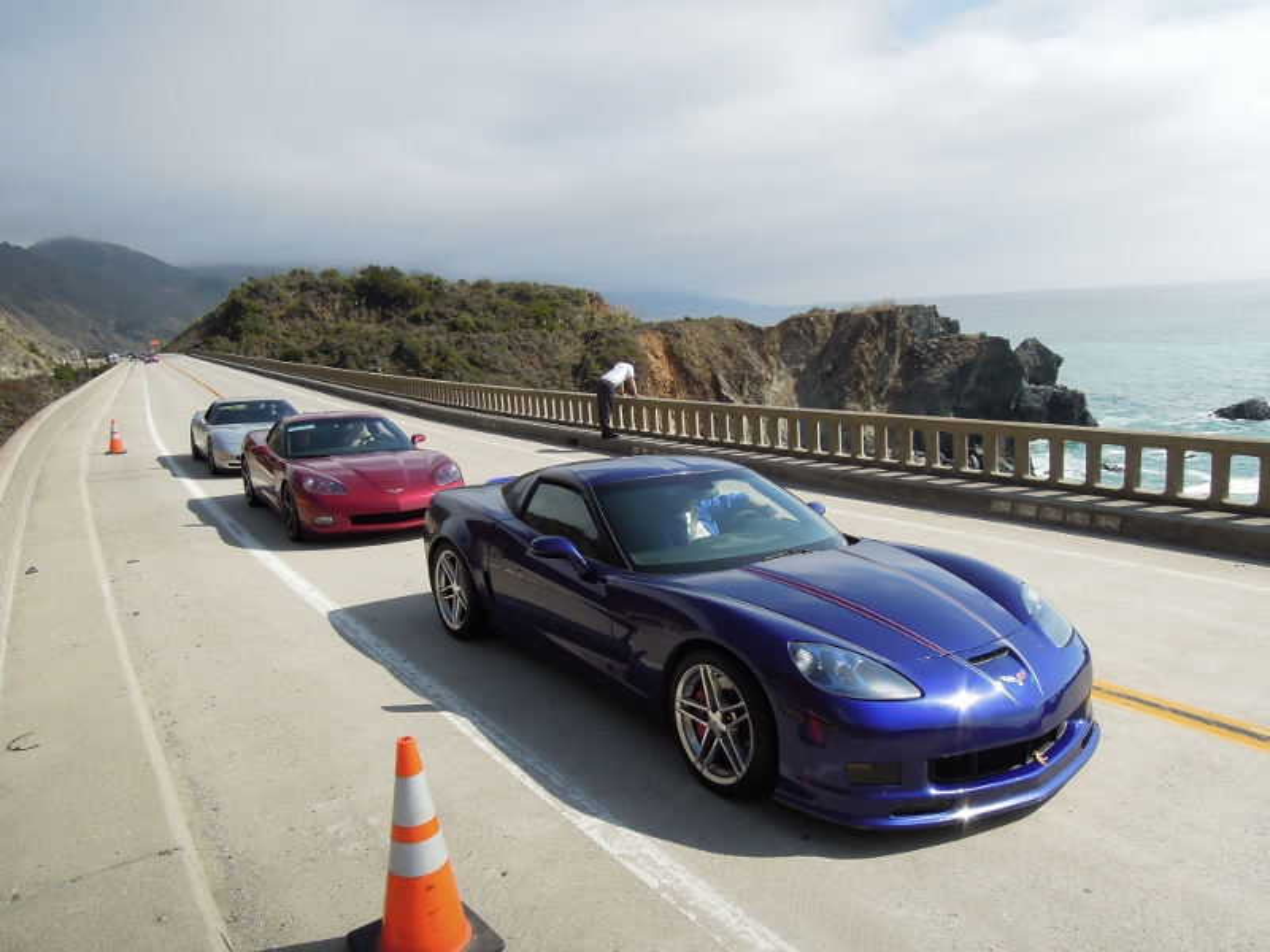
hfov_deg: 71.6
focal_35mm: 24
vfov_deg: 56.8
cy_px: 476
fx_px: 881
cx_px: 635
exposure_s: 1/1600
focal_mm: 4.3
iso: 160
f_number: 3.5
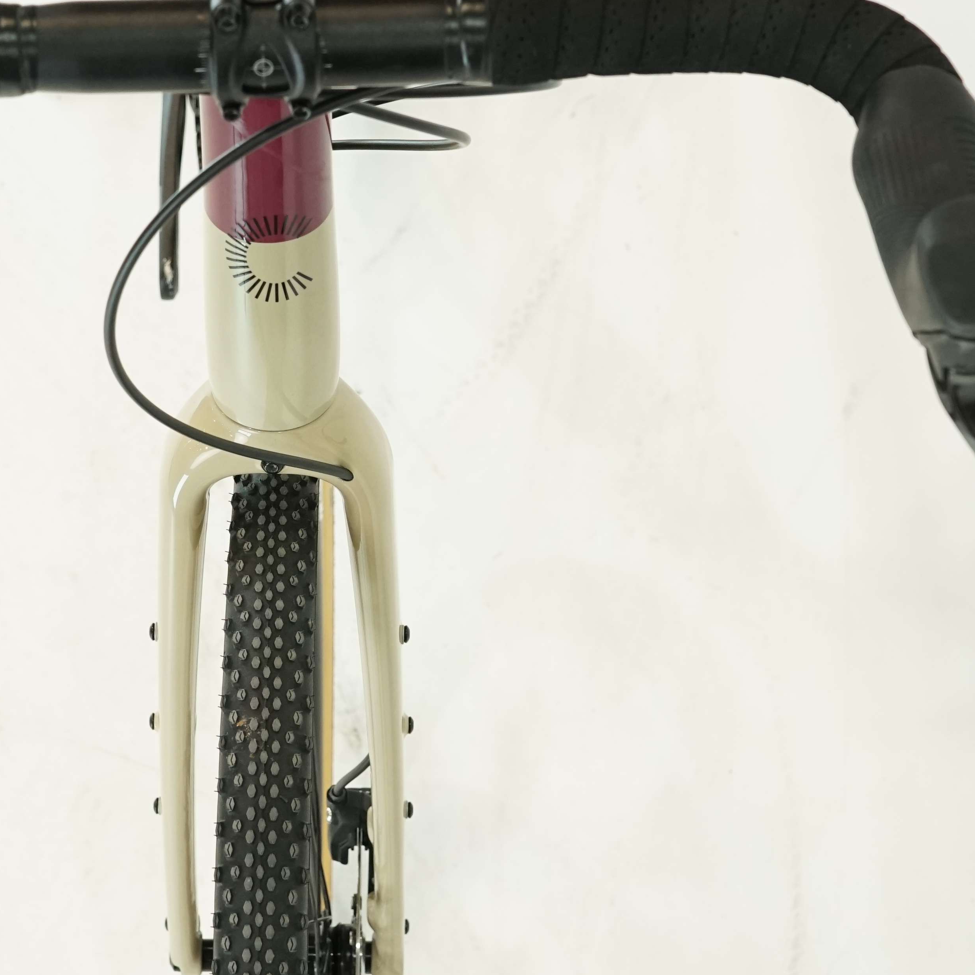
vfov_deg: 23.3
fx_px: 2358
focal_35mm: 74
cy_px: 558
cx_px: 334
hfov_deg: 23.3
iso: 1600
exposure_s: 1/200
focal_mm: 36
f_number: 5.6
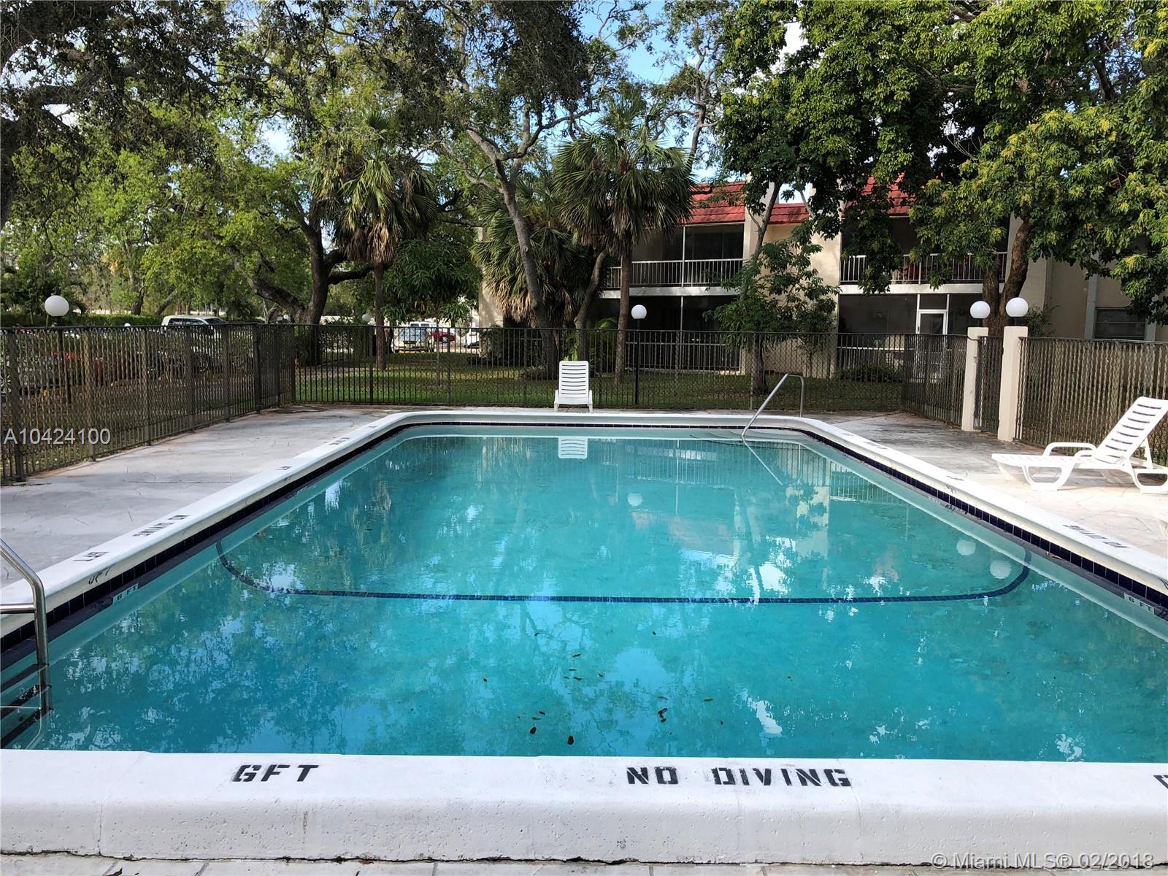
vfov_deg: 49.7
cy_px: 438
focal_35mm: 28
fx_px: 945
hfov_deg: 63.4
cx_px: 584
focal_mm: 4
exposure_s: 1/585
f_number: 1.8
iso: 20
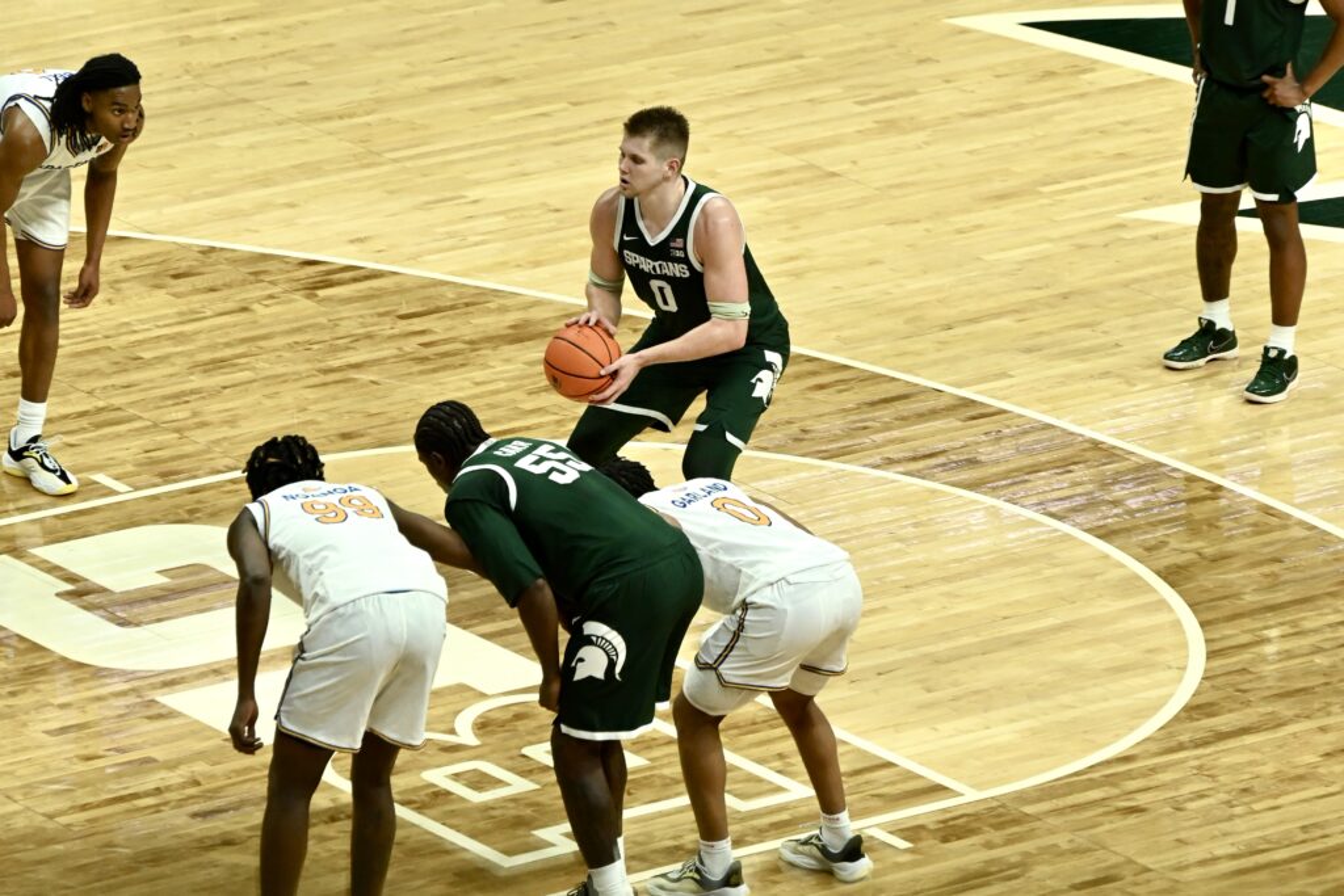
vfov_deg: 6.9
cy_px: 448
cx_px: 672
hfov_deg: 10.3
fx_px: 7467
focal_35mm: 200
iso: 4000
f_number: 6.3
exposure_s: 1/640
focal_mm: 200
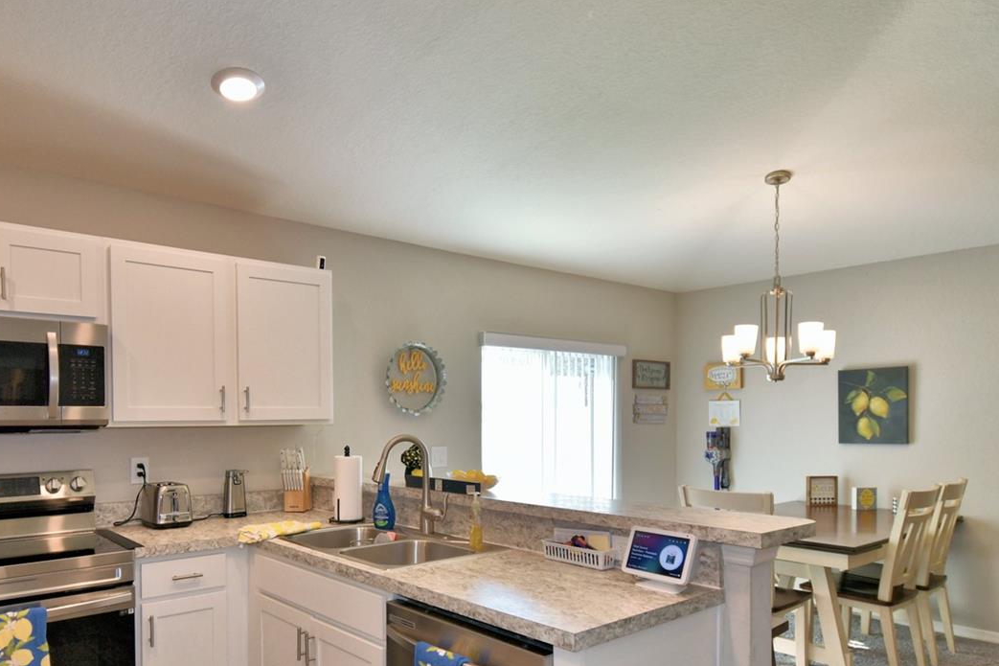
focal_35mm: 23
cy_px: 428
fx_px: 638
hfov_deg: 75.5
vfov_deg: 54.3
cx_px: 418
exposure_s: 1/60
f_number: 4.5
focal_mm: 10
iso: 125
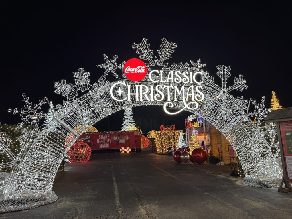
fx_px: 202
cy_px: 110
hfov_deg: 71.6
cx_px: 146
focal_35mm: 24
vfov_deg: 56.8
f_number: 1.78
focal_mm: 6.76
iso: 125
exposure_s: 1/60
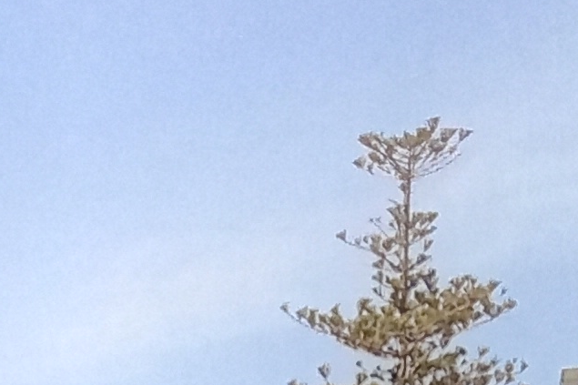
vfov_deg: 6.2
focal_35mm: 167
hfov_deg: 11.4
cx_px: -456
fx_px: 2680
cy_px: 1730
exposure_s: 1/335
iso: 100
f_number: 1.8
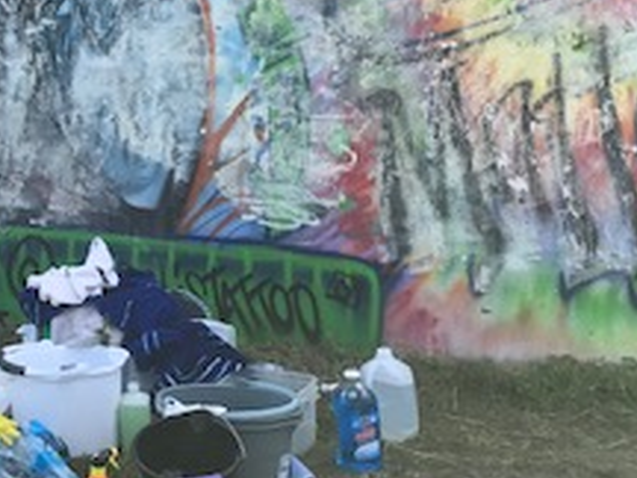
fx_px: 1527
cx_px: -133
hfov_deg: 21.8
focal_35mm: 83
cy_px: 9
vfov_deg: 17.4
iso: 20
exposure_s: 1/1153
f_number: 1.8
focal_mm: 3.99
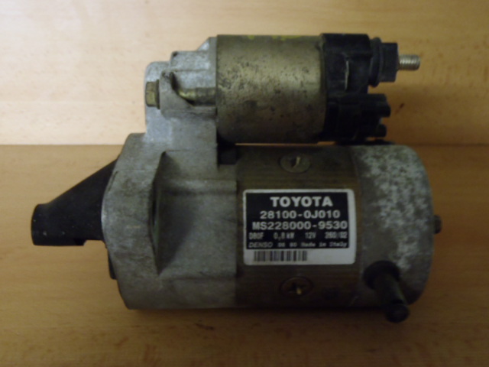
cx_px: 244
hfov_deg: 50.1
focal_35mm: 37
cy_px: 184
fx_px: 523
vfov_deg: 38.7
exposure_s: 1/4
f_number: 4.7
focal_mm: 6.64
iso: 400
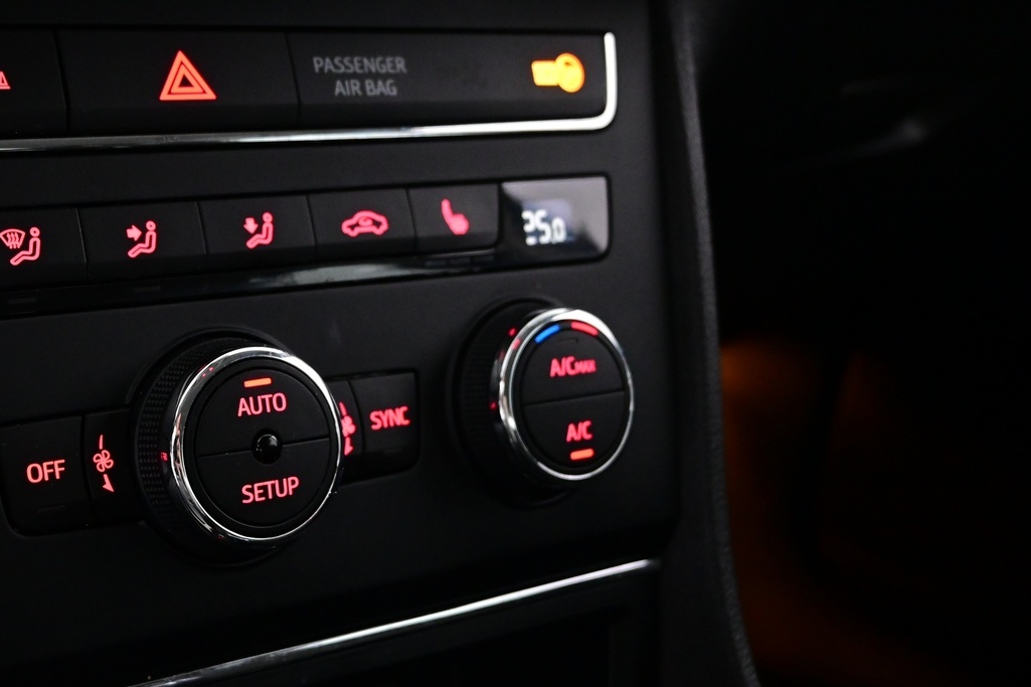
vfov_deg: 27.1
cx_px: 221
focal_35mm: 50
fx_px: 1426
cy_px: 317
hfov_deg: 38.4
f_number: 4
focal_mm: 21
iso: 2500
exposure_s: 1/30
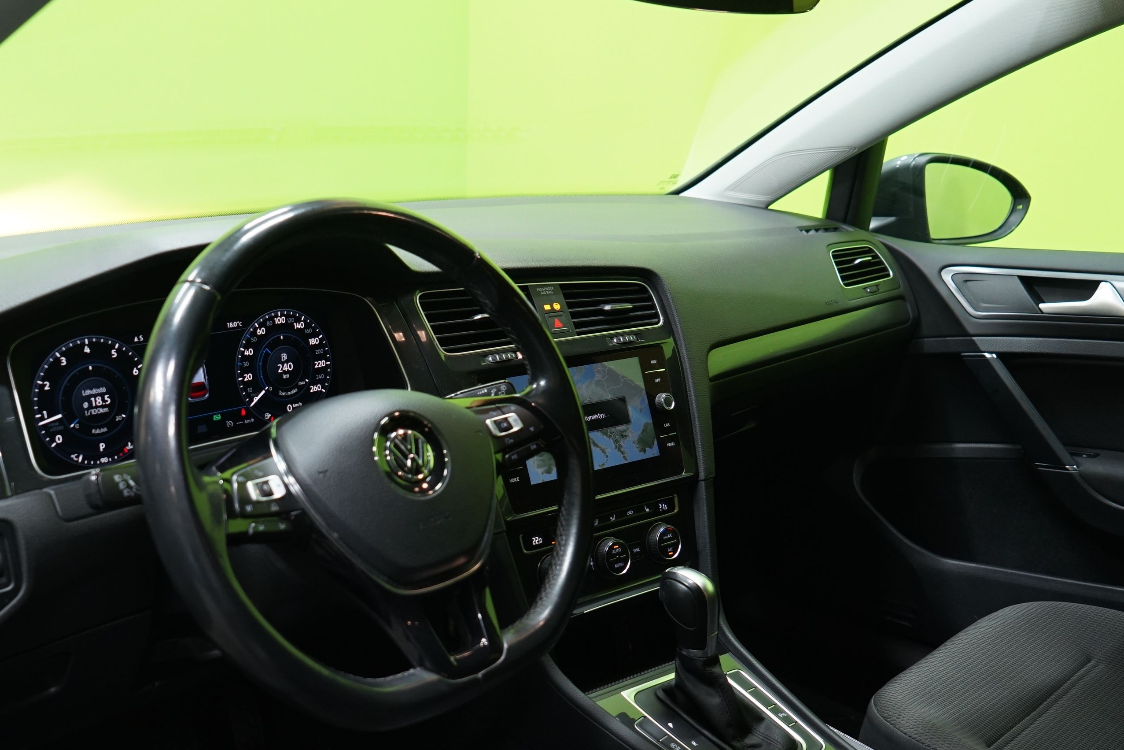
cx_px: 491
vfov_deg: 35.7
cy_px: 478
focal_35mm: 37
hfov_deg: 51.8
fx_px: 1155
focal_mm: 24
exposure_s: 1/25
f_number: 4.5
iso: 1000
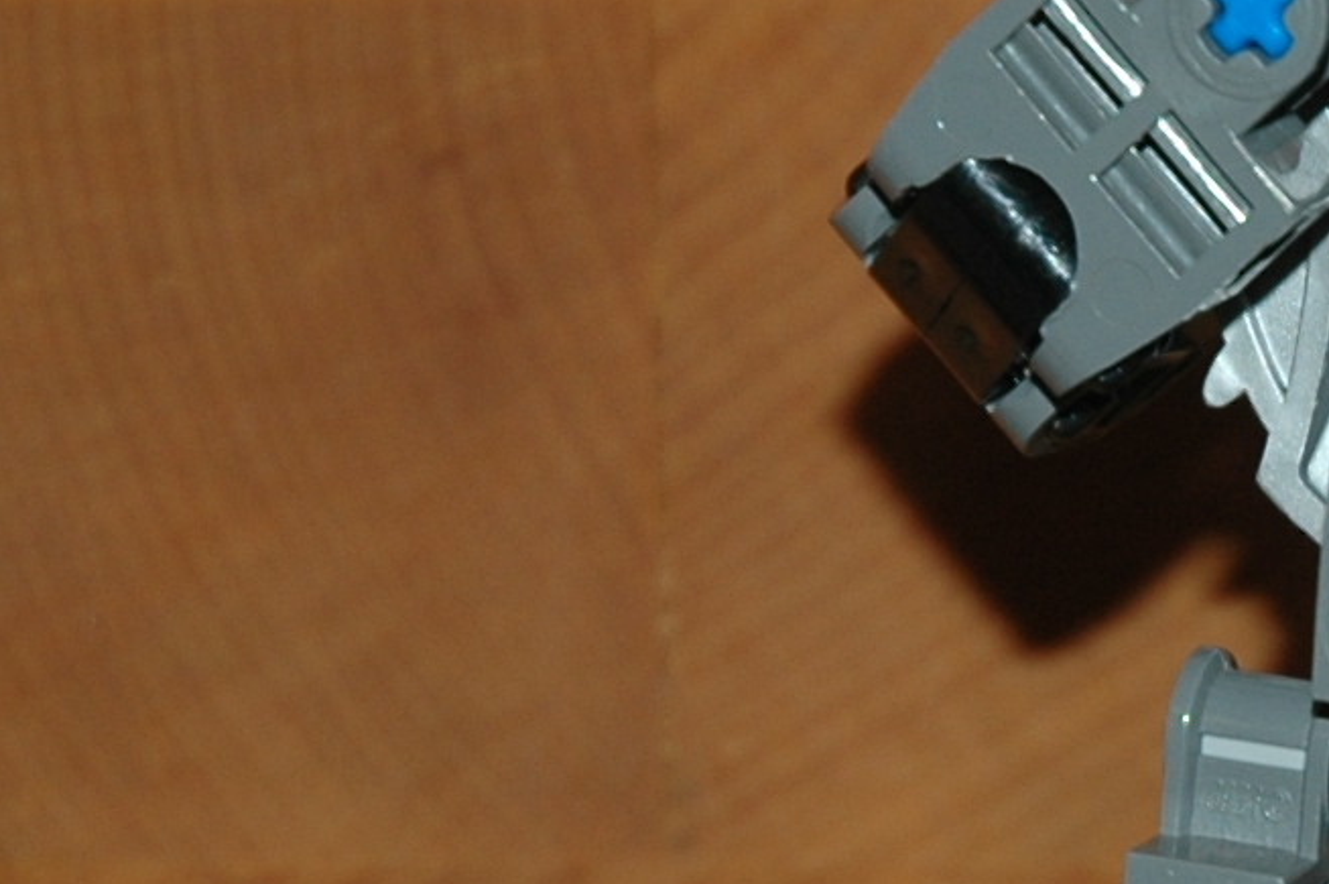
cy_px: 746
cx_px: 1721
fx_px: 13243
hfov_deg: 5.7
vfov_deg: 3.8
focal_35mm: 359
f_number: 4.5
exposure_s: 1/60
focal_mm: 52
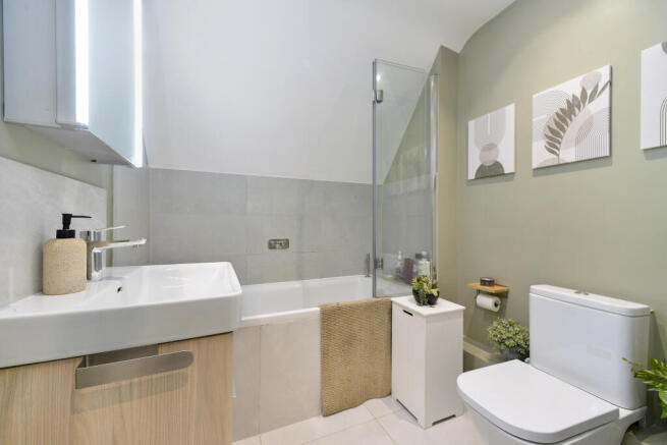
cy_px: 222
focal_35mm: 14
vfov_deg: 81.2
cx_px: 334
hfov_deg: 104.2
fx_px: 259
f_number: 7.1
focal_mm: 14
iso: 400
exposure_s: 1/6
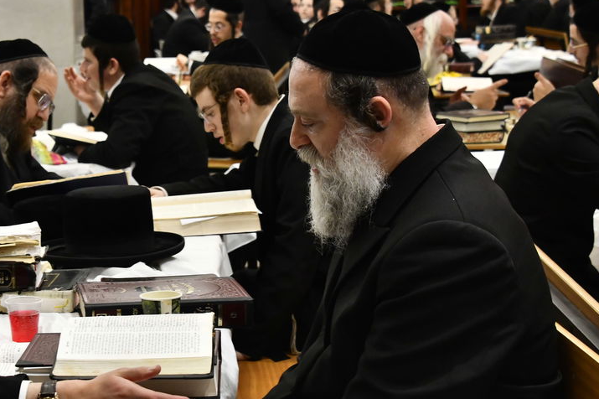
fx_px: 1563
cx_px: 158
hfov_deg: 21.5
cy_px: 180
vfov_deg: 14.5
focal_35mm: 94
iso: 1250
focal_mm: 48
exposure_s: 1/125
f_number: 5.6
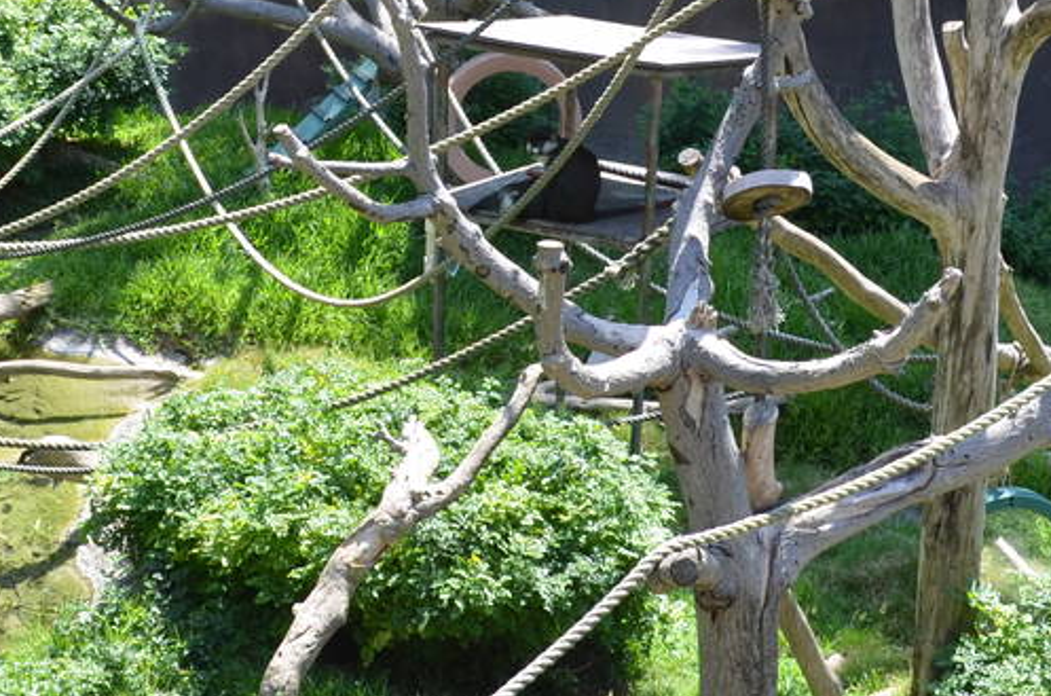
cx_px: 391
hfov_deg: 23.4
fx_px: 2534
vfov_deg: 15.6
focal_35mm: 87
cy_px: 243
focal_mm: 18
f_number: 6.3
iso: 200
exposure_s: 1/160
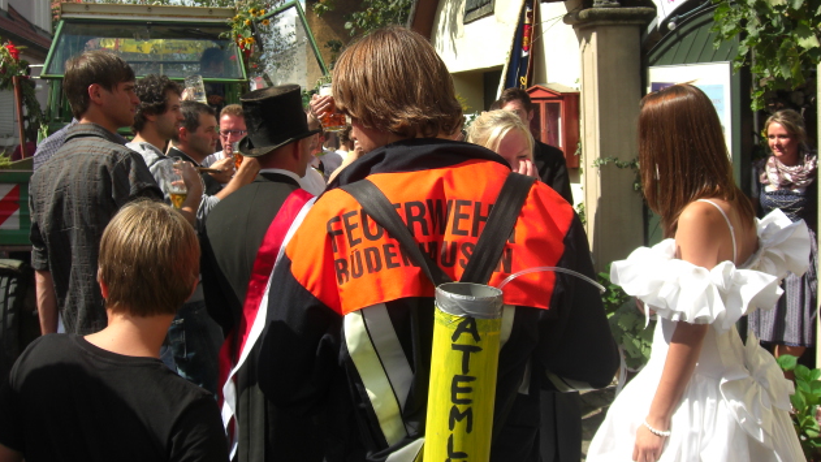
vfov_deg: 28.2
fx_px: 914
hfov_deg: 48.4
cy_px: 151
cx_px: 410
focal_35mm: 42
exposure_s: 1/640
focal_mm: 7.9
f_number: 4
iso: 80
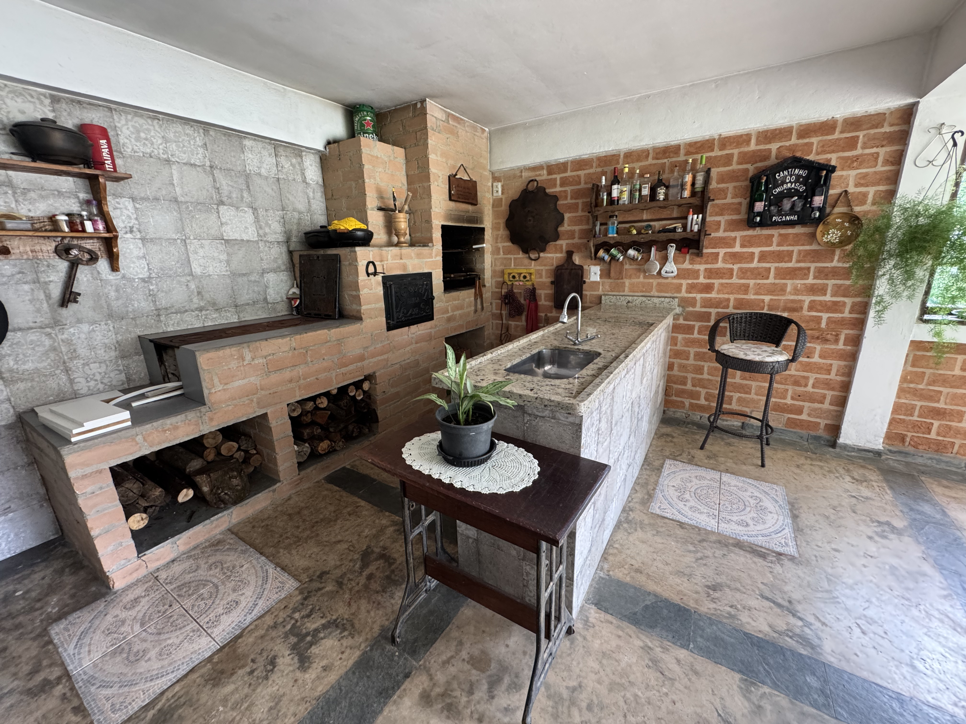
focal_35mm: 14
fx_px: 391
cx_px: 483
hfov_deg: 102.1
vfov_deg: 85.7
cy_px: 362
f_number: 2.2
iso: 320
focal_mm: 2.22
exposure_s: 1/87
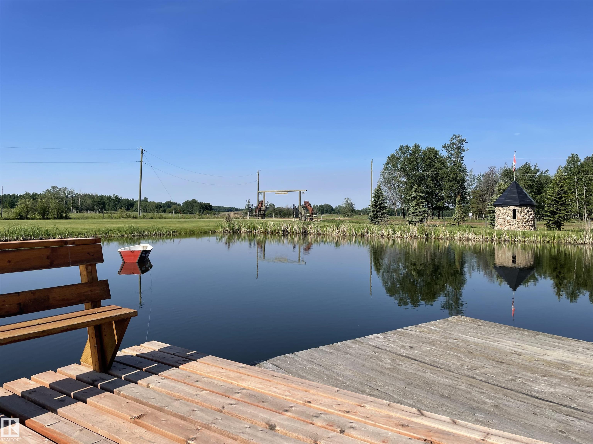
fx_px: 445
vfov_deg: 53.1
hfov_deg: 67.3
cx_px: 296
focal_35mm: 26
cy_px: 222
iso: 32
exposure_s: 1/4000
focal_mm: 4.2
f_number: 1.6
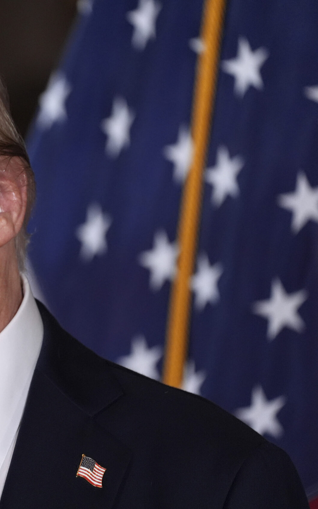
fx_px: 8502
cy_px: 255
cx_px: -30
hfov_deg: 2.1
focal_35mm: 613
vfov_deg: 3.4
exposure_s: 1/250
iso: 3200
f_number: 5.6
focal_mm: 400
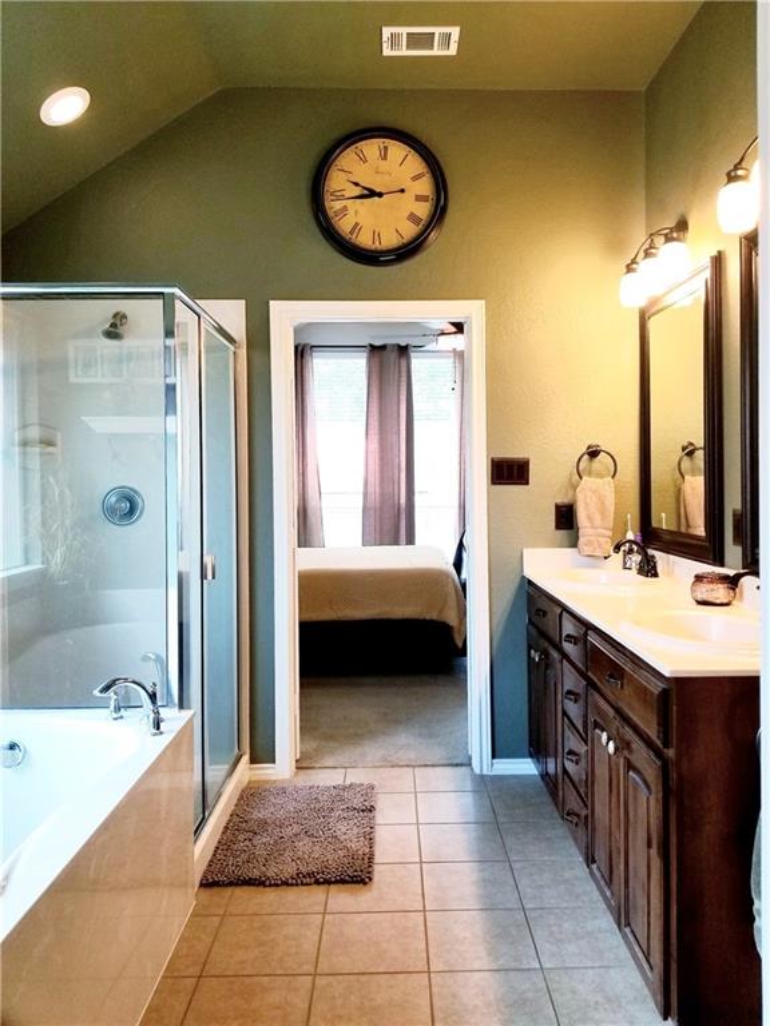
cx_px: 385
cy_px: 513
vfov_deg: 67.3
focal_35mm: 26
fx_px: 771
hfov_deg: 53.1
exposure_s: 1/60
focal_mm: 4.25
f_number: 1.7
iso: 80
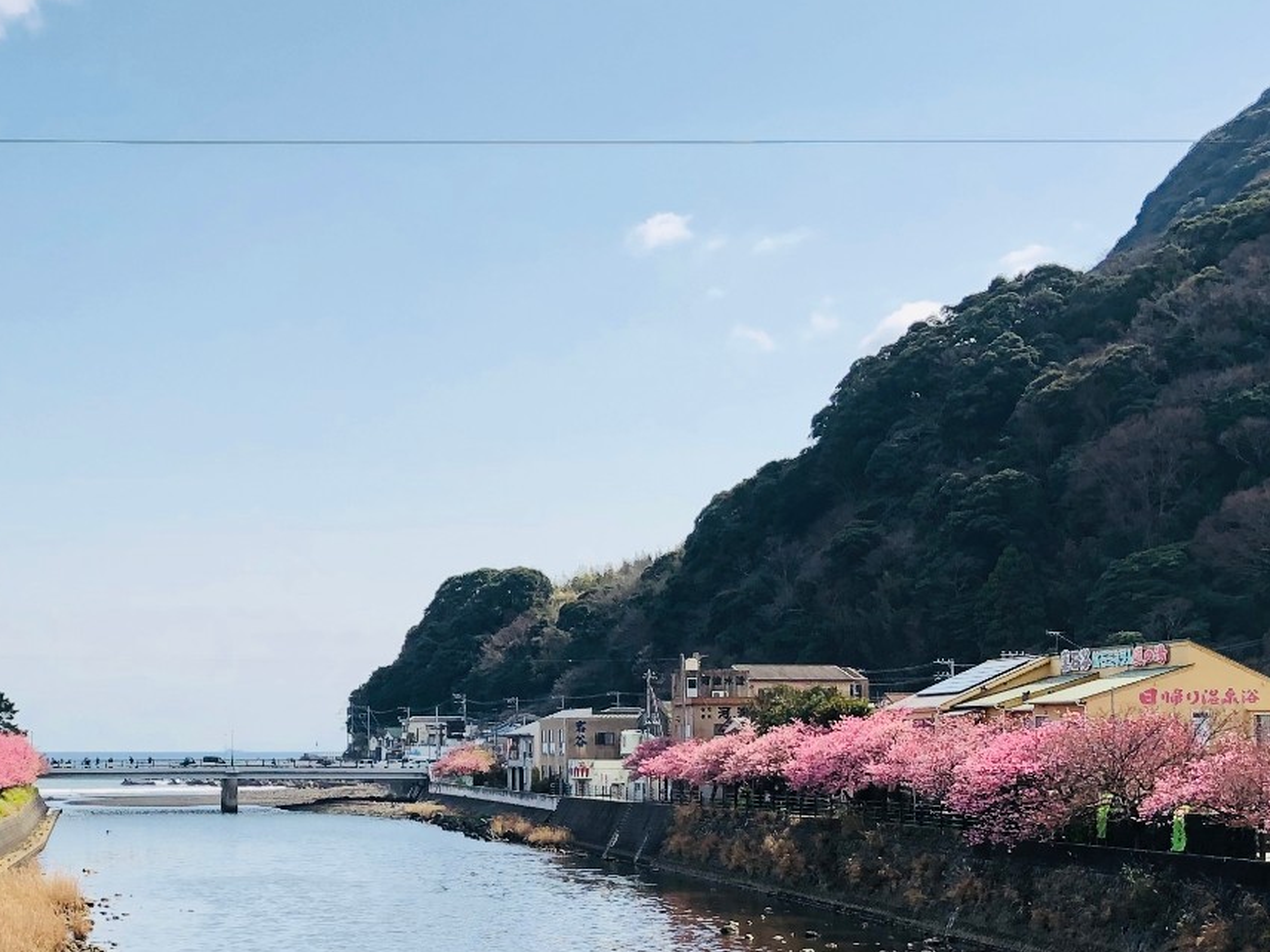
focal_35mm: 67
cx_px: 251
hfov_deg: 28.3
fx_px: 2458
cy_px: 793
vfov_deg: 21.6
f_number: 1.8
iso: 20
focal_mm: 3.99
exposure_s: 1/1056
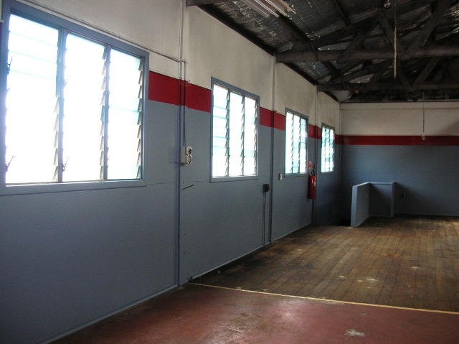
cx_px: 230
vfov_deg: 40.6
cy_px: 172
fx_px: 464
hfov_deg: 52.7
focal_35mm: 35
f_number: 2.8
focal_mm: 5.8
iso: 54
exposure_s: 1/32.5
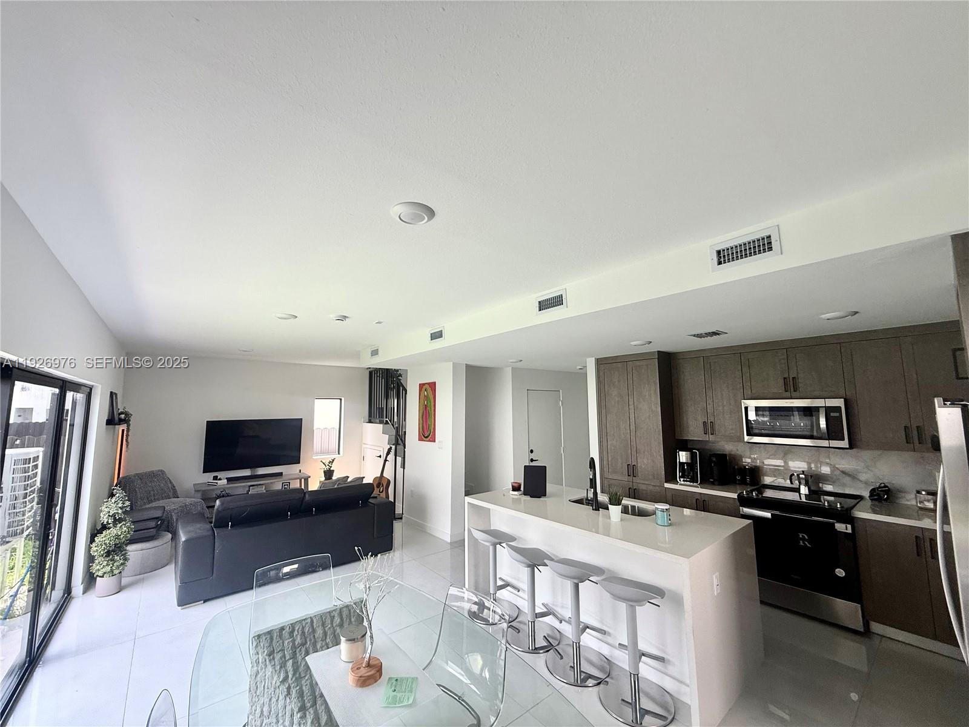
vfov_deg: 85.7
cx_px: 484
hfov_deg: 102.1
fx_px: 392
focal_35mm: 14
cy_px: 364
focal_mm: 2.22
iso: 100
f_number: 2.2
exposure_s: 1/99
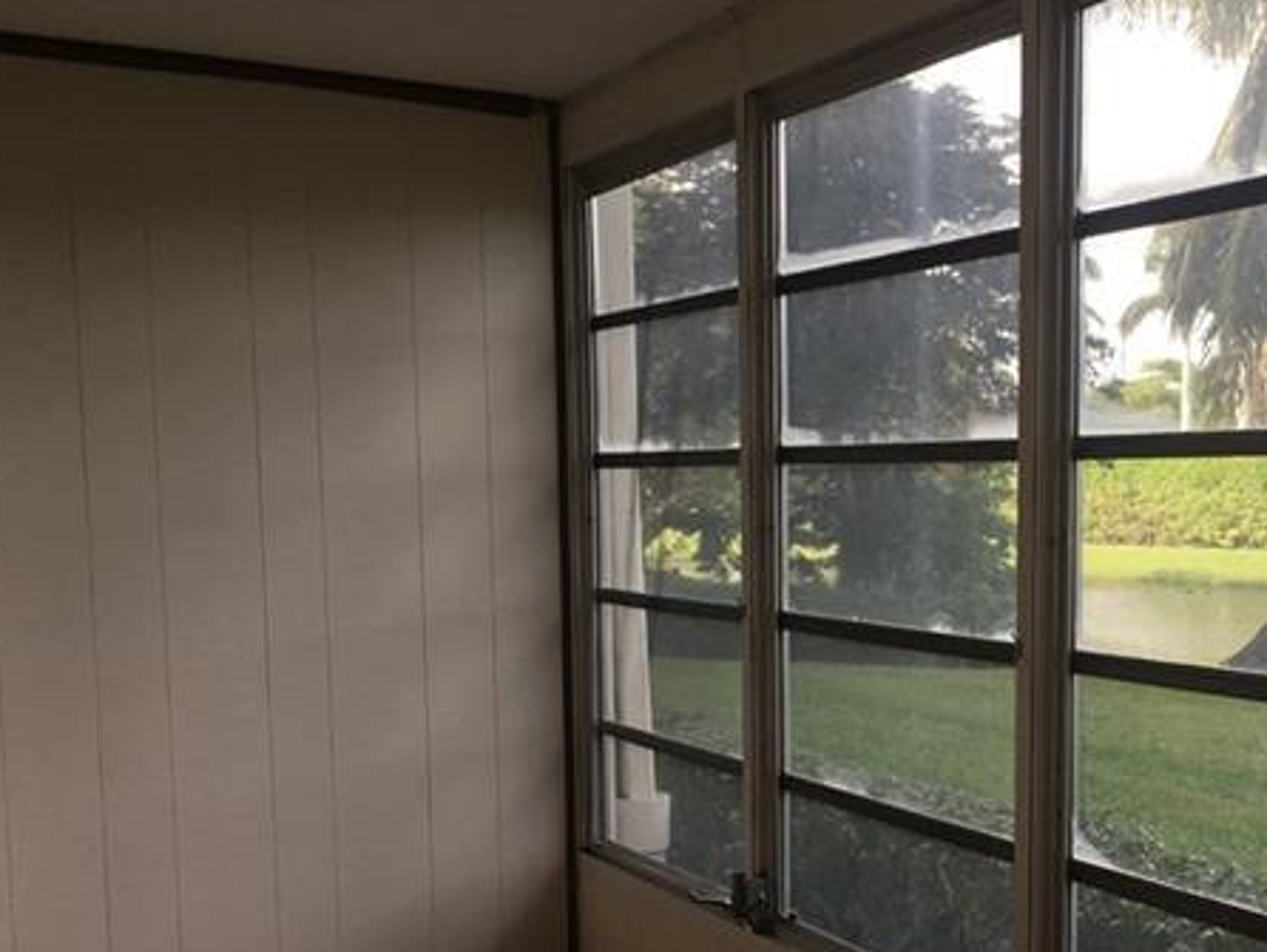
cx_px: 1074
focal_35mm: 52
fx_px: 1904
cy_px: 742
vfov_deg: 27.6
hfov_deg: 35.2
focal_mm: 4.15
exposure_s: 1/120
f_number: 2.2
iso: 25
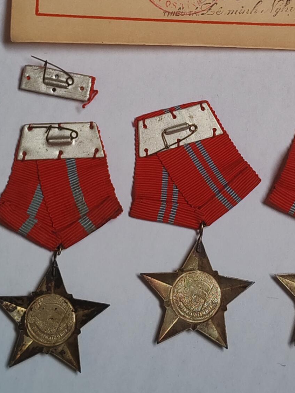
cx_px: 191
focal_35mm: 109
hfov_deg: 13.6
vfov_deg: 17.9
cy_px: 93
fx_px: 1239
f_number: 1.95
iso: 80
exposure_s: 1/100
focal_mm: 5.52
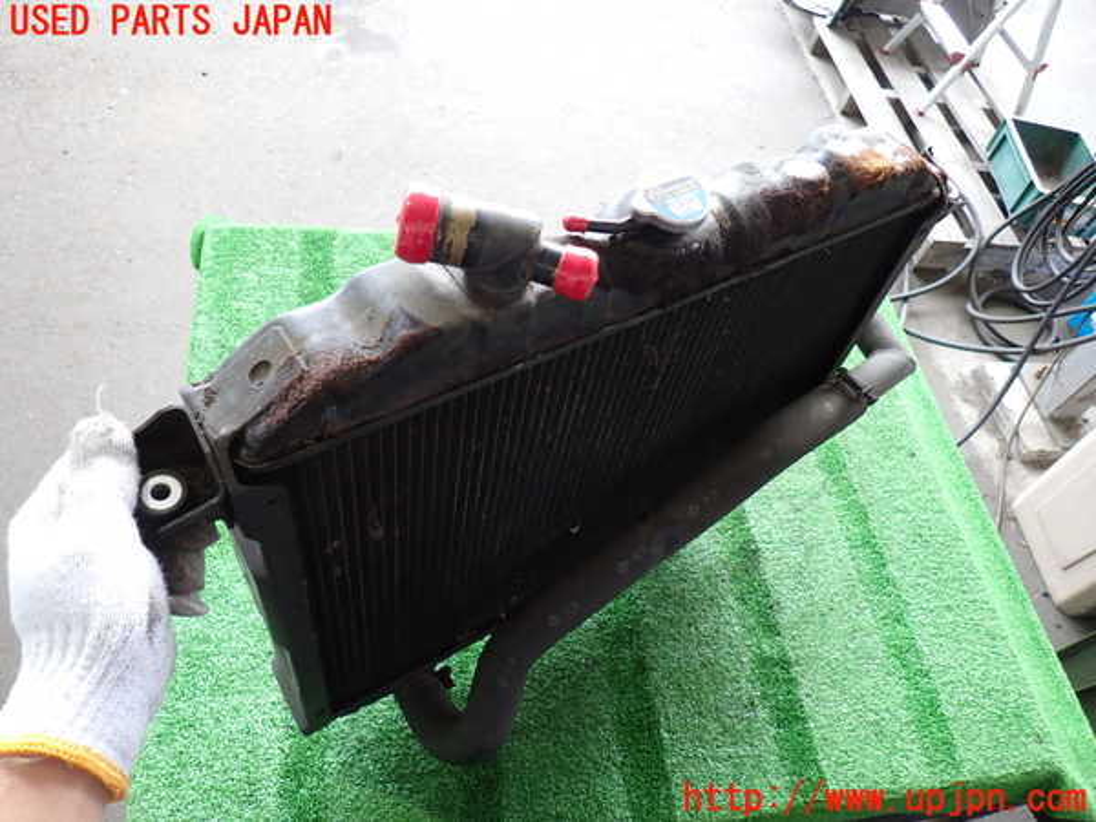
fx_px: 792
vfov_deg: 54.9
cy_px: 411
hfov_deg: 69.4
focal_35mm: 25
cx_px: 548
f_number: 2
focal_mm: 4.5
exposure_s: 1/60
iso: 200
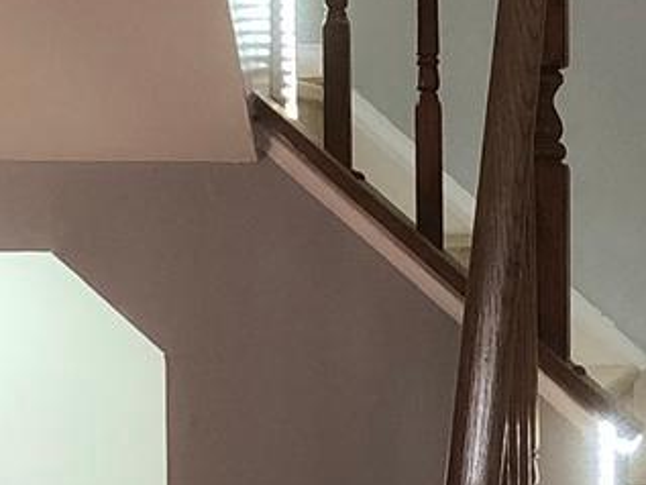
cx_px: 715
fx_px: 3379
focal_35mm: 181
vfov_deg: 8.2
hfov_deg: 10.8
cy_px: 444
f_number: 1.8
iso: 40
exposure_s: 1/27
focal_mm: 3.99
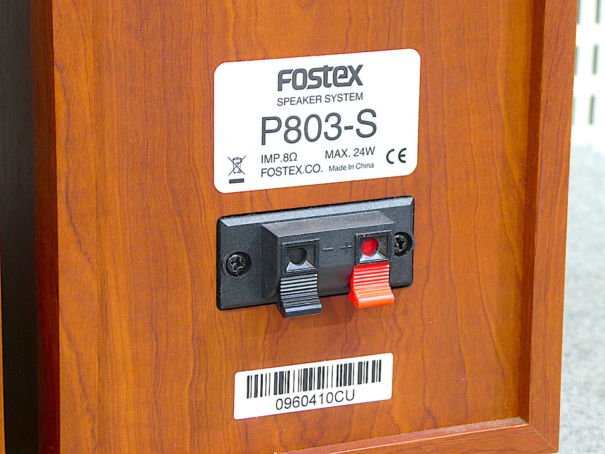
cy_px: 227
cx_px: 302
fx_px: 2167
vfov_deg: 12.0
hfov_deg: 15.9
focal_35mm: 124
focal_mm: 22.3
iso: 200
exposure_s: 1/3.2
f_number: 5.2
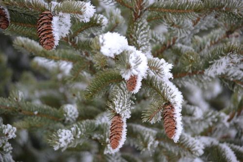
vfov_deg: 9.1
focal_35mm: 150
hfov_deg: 13.7
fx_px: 1012
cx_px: 122
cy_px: 81
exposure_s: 1/125
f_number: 4.5
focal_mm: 100
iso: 400
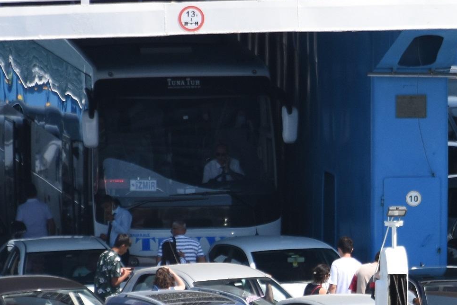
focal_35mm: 1072
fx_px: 13612
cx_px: 474
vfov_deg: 1.3
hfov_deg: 1.9
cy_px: 203
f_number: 5.6
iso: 400
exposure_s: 1/1600
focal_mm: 230
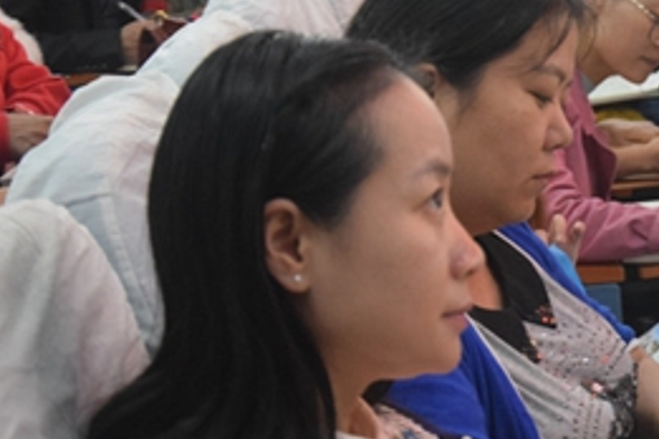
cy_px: 274
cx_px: 576
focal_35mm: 115
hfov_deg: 17.6
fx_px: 2105
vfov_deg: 11.9
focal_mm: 40
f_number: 4.5
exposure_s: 1/40
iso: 3200
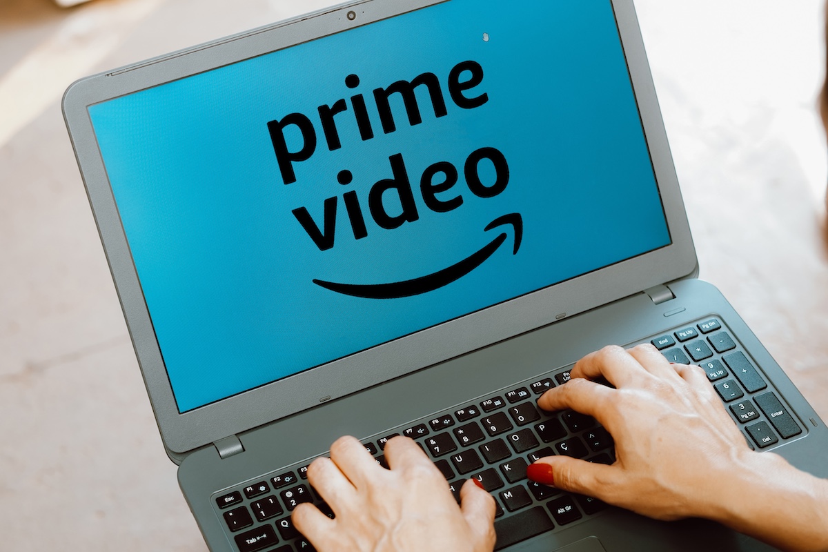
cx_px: 414
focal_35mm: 75
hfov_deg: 27.0
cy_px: 276
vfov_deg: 18.2
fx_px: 1725
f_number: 2.8
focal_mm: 50
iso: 320
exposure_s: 1/160
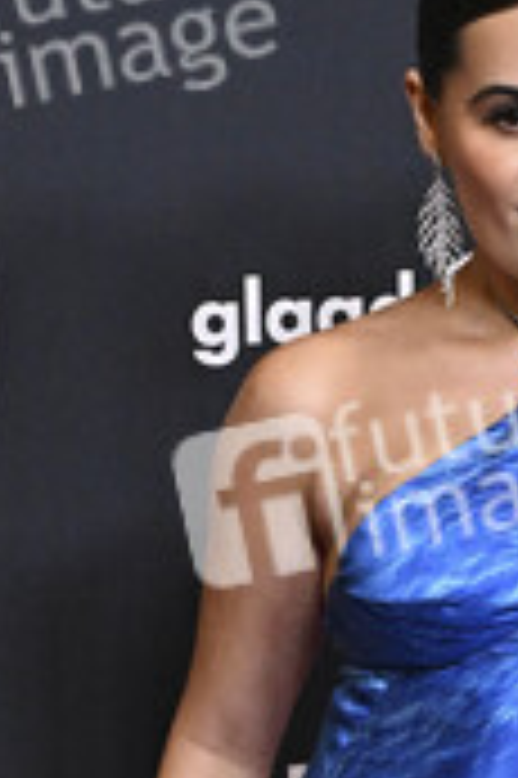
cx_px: 536
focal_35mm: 83
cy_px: 706
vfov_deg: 23.8
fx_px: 1795
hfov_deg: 16.1
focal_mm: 36
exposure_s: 1/250
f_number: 5.6
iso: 4000
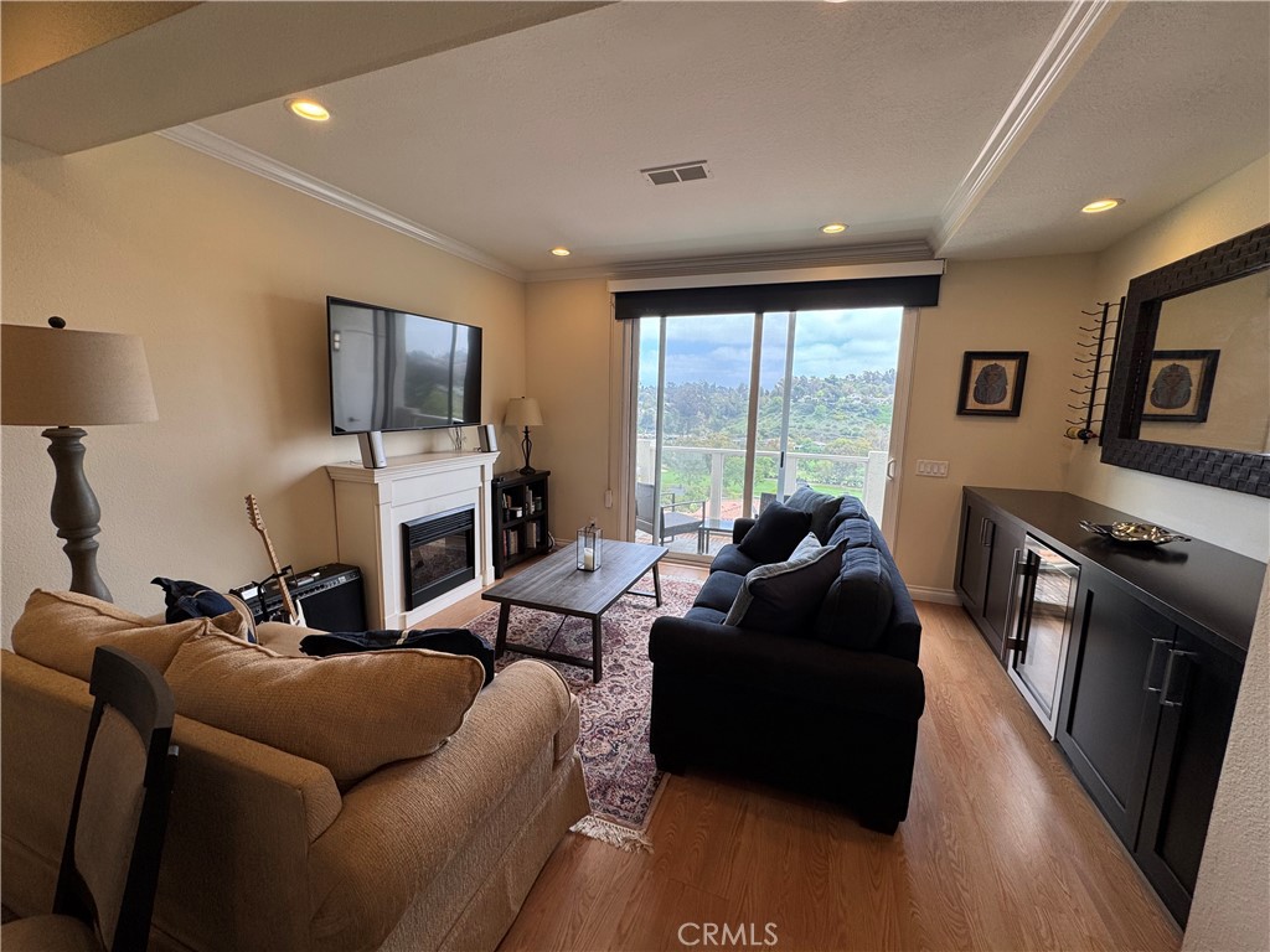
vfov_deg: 85.7
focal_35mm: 14
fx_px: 514
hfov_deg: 102.1
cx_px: 635
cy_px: 476
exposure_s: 1/137
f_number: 2.2
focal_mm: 2.22
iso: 40
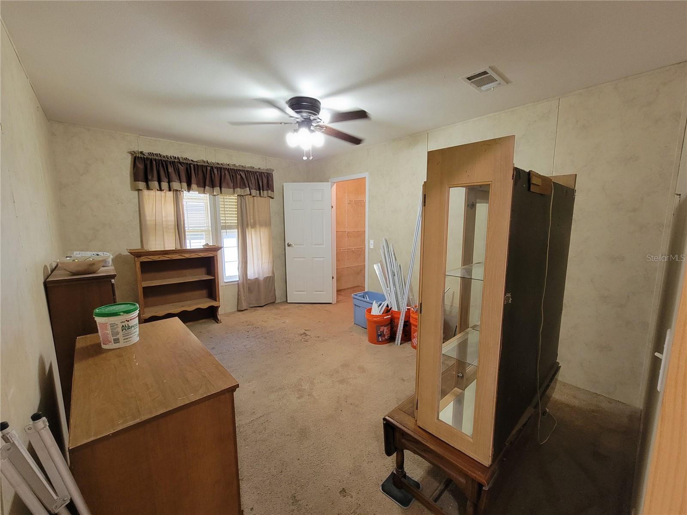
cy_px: 258
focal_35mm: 13
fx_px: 258
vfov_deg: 89.9
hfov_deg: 106.2
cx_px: 344
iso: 320
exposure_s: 1/40
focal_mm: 2.2
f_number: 2.2
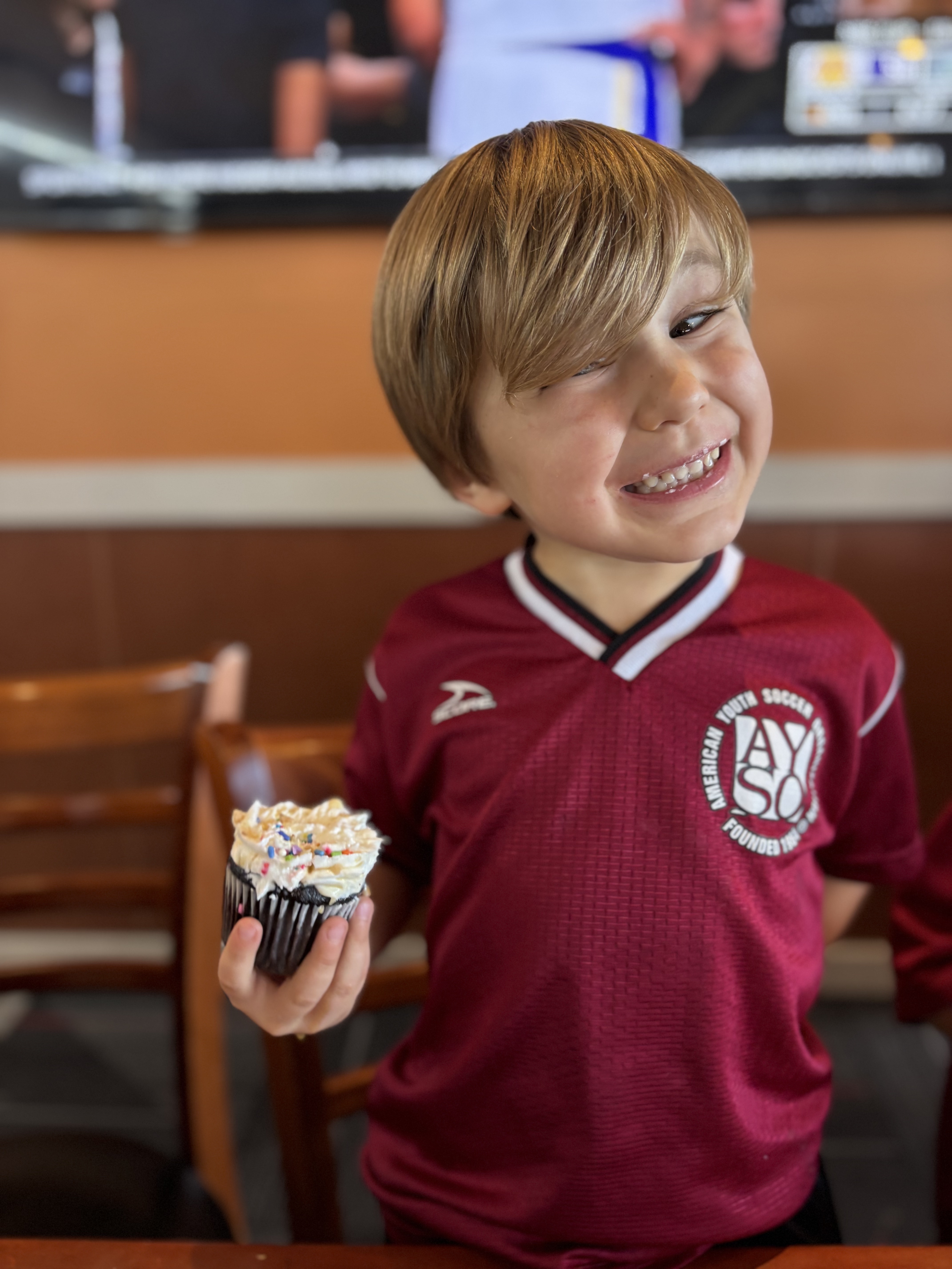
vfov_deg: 67.3
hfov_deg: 53.1
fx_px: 953
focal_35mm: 26
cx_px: 476
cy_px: 634
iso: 200
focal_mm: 5.96
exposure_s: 1/60
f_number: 1.6
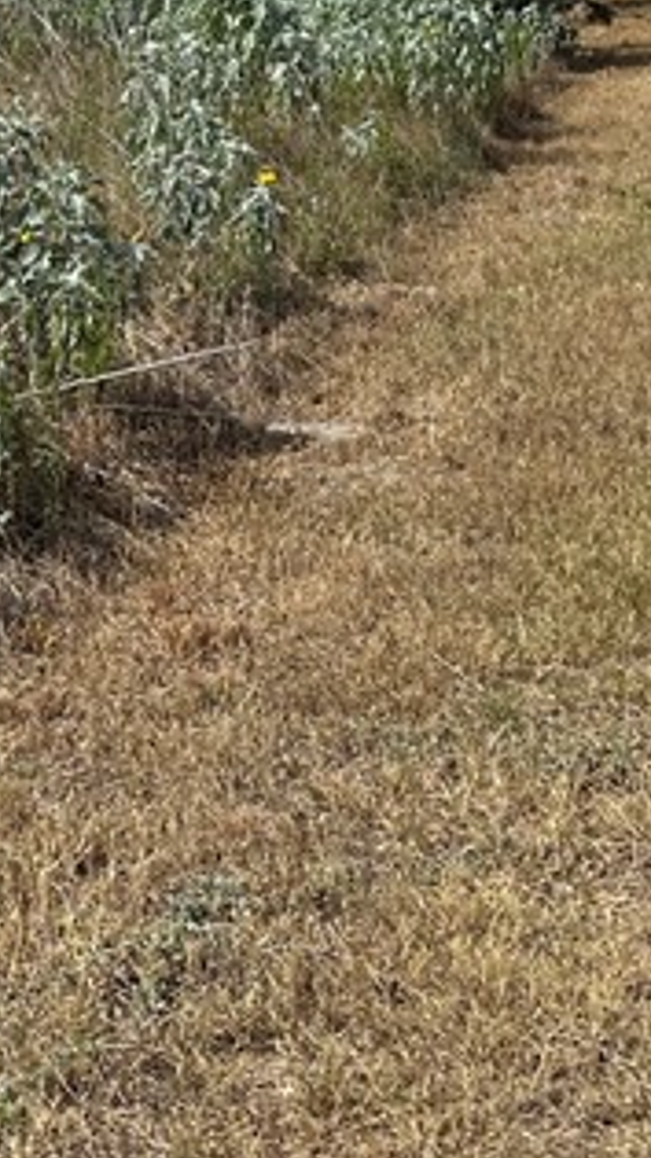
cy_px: -110
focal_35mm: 85
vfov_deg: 23.5
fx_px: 2611
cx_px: 188
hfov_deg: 14.2
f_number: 1.78
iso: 80
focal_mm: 6.86
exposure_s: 1/6623
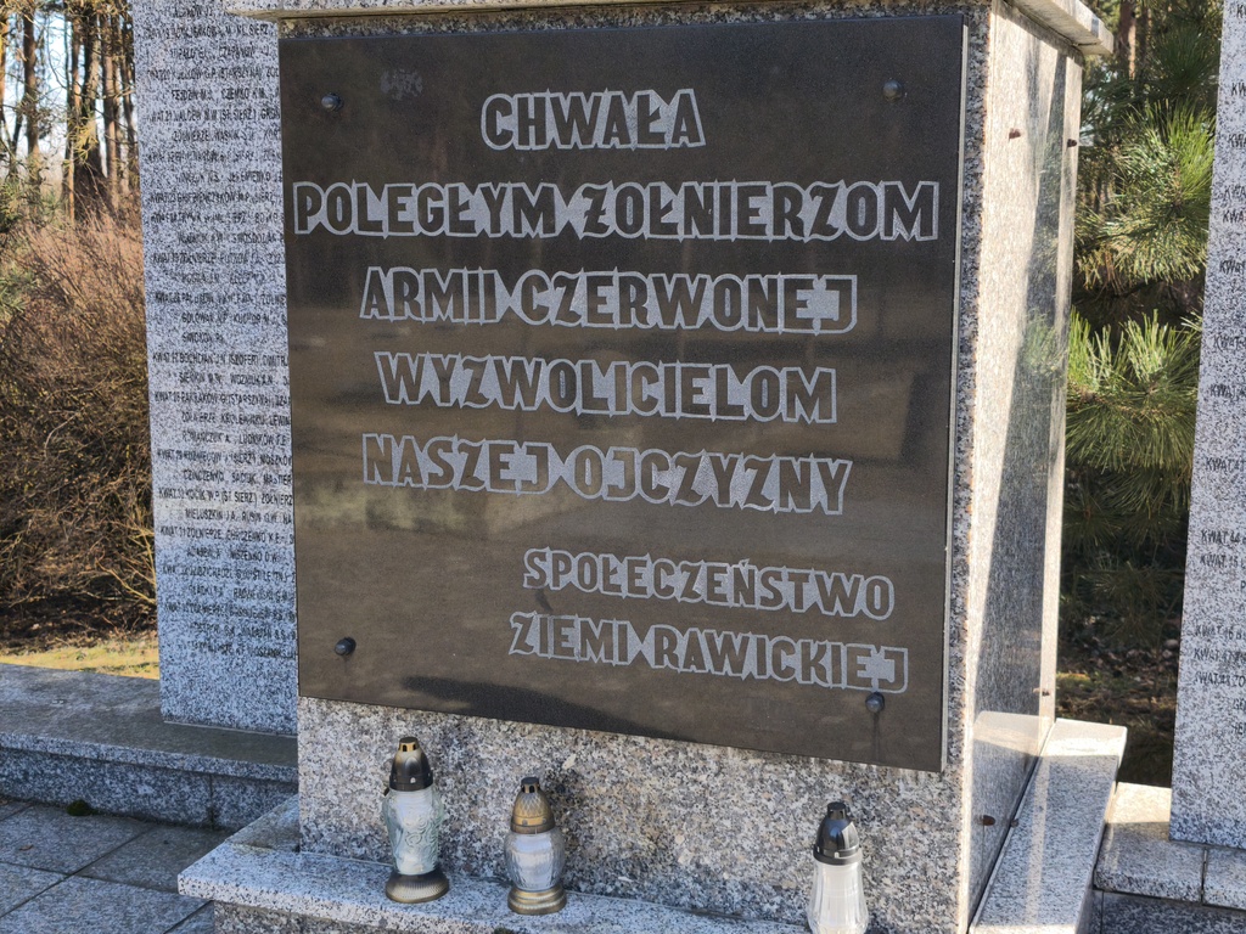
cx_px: 623
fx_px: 1656
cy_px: 467
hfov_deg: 41.2
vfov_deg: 31.5
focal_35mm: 46
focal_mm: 6.57
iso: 50
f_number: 1.6
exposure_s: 1/505
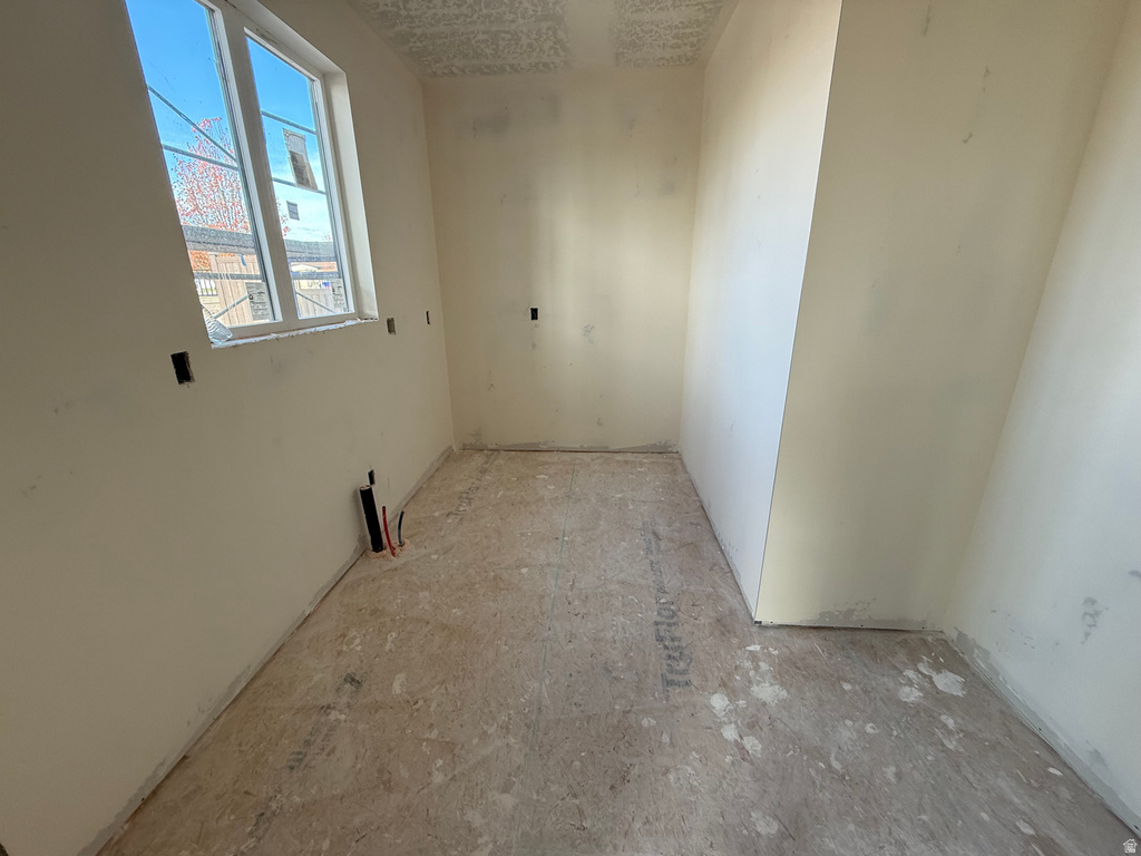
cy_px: 428
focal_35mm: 14
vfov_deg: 85.7
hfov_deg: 102.1
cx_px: 570
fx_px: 461
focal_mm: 2.22
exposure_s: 1/99
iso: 125
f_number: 2.2
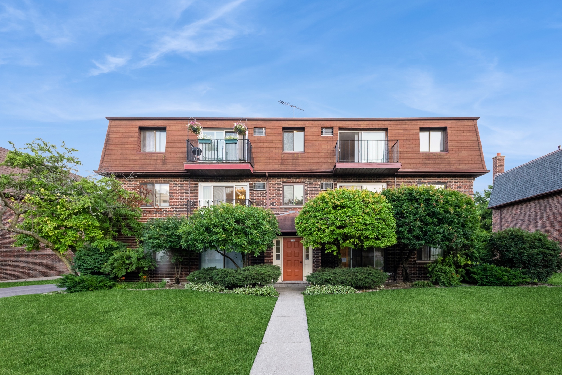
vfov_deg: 70.5
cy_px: 188
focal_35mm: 17
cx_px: 281
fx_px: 265
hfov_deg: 93.3
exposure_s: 1/50
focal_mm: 17
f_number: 8
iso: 800
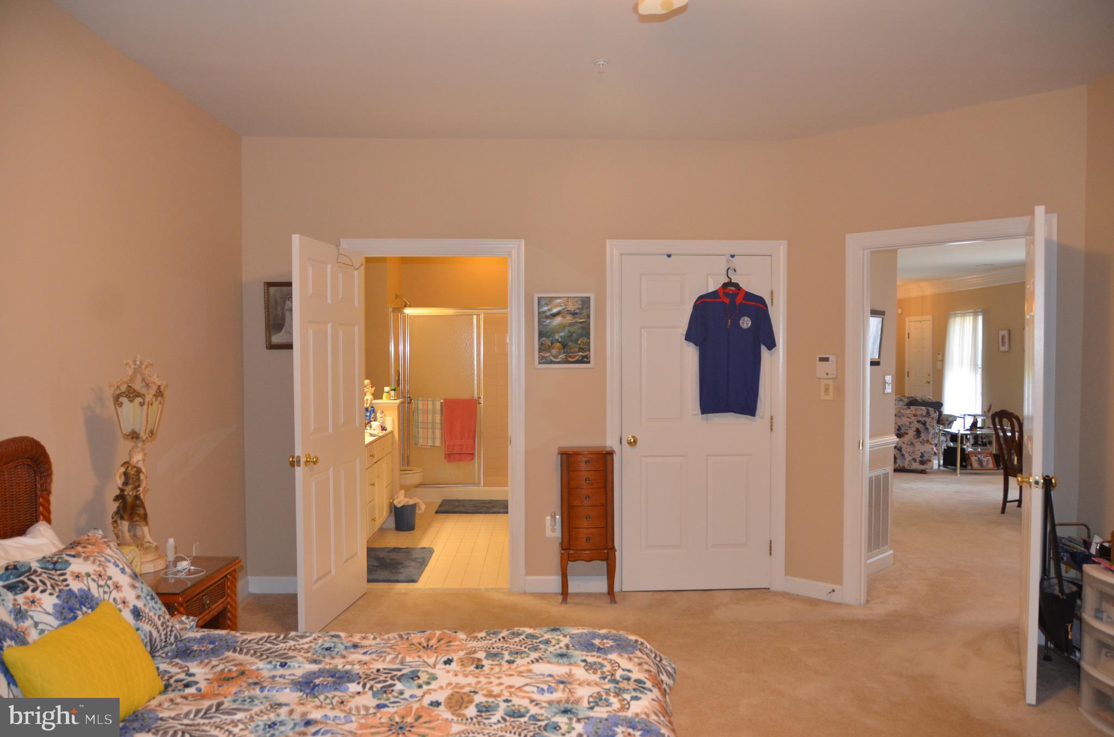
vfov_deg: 47.7
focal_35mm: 27
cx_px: 557
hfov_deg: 67.5
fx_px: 834
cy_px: 368
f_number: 3.5
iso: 800
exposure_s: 1/60
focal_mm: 18
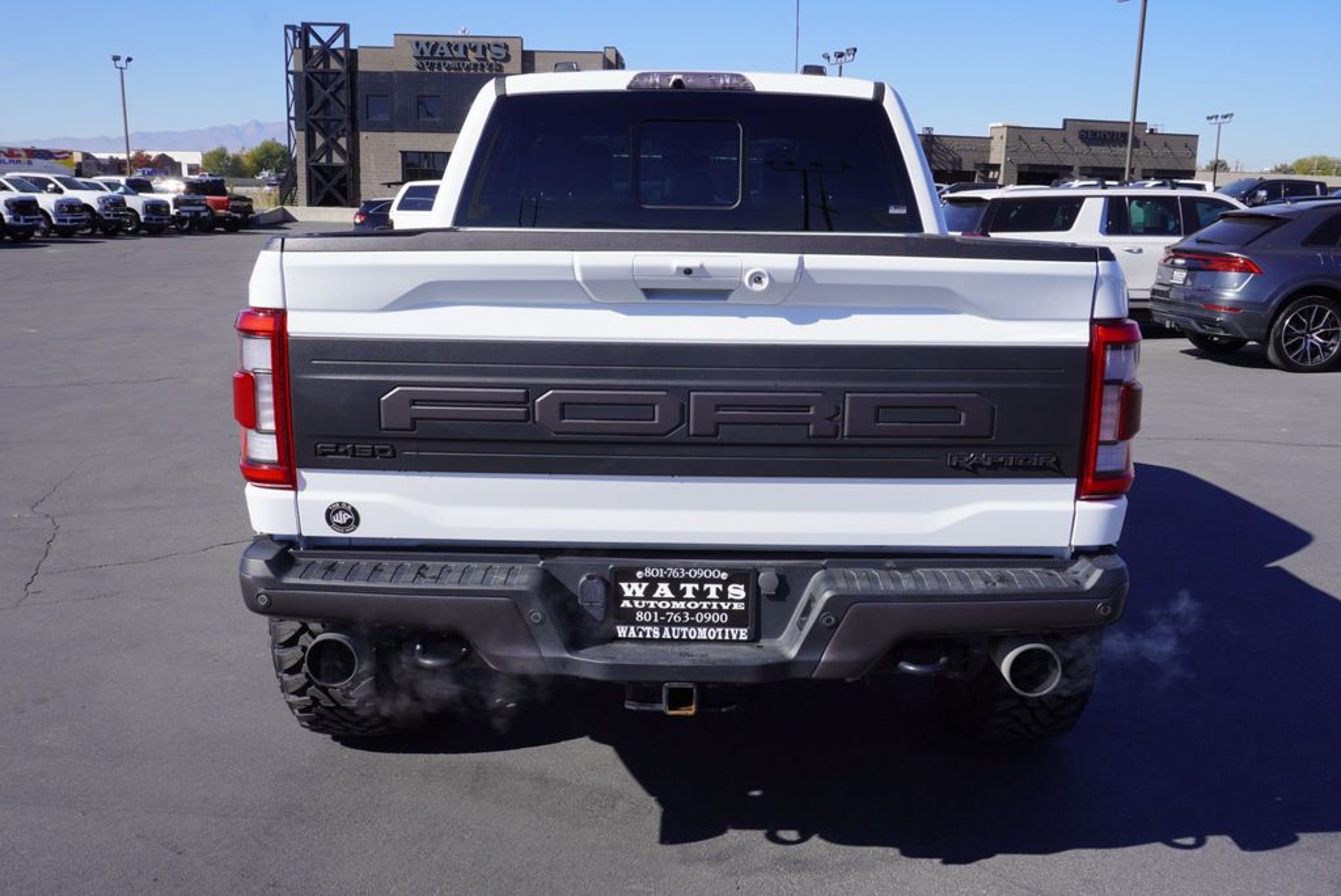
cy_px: 448
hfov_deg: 59.5
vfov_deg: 41.8
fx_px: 1174
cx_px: 670
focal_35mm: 32
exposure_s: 1/160
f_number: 10
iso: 100
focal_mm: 21
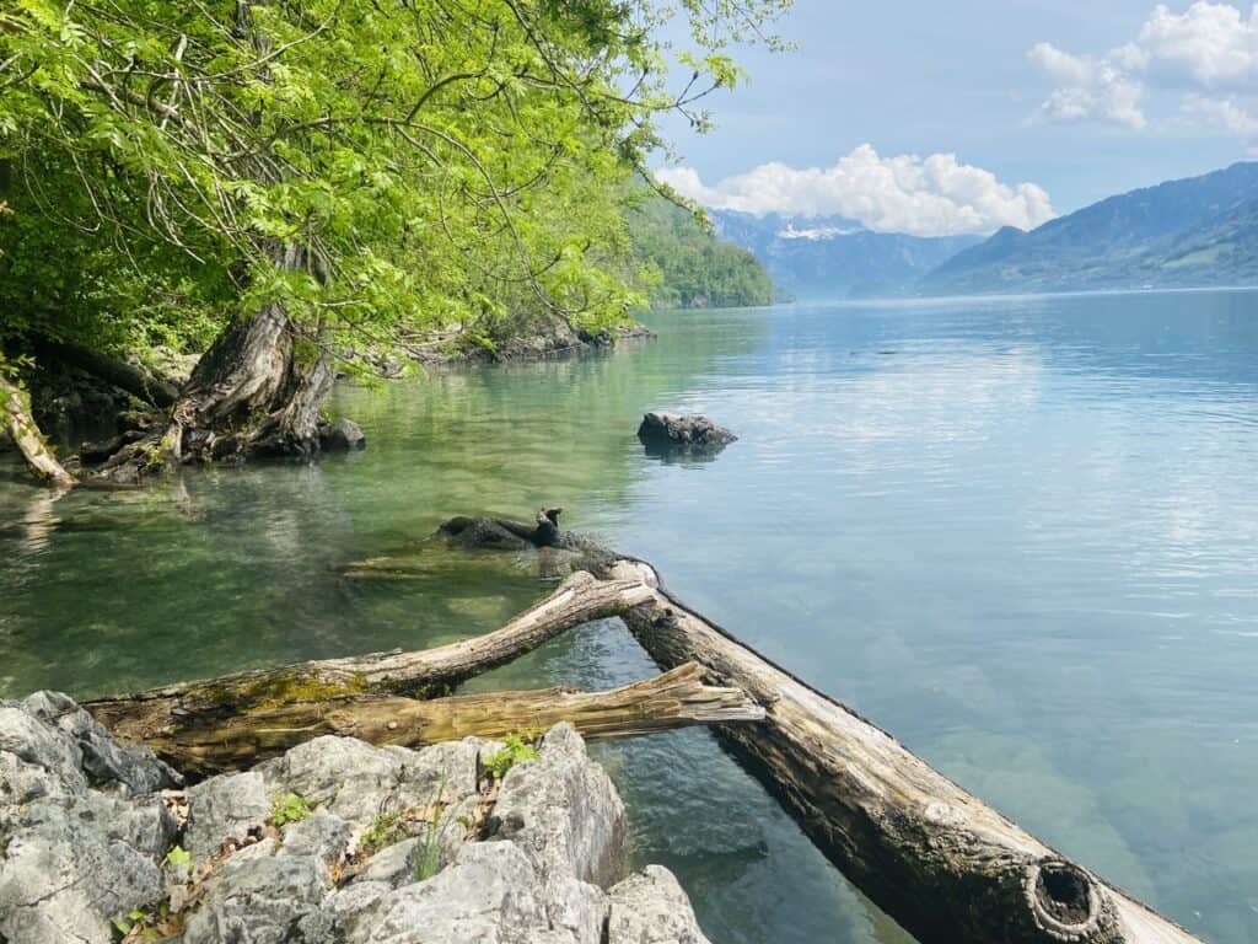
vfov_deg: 53.1
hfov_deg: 67.3
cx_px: 629
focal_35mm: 26
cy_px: 472
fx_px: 945
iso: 32
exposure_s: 1/2315
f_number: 1.8
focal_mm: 4.25
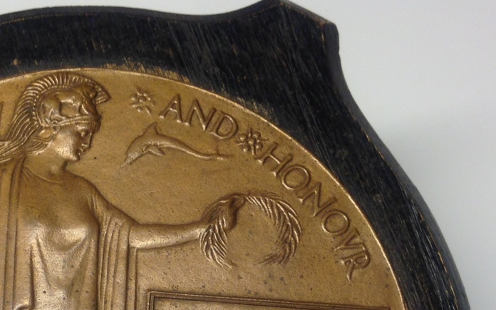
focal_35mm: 82
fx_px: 1108
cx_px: 136
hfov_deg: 25.0
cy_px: 415
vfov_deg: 15.1
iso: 50
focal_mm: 4.12
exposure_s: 1/40
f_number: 2.4
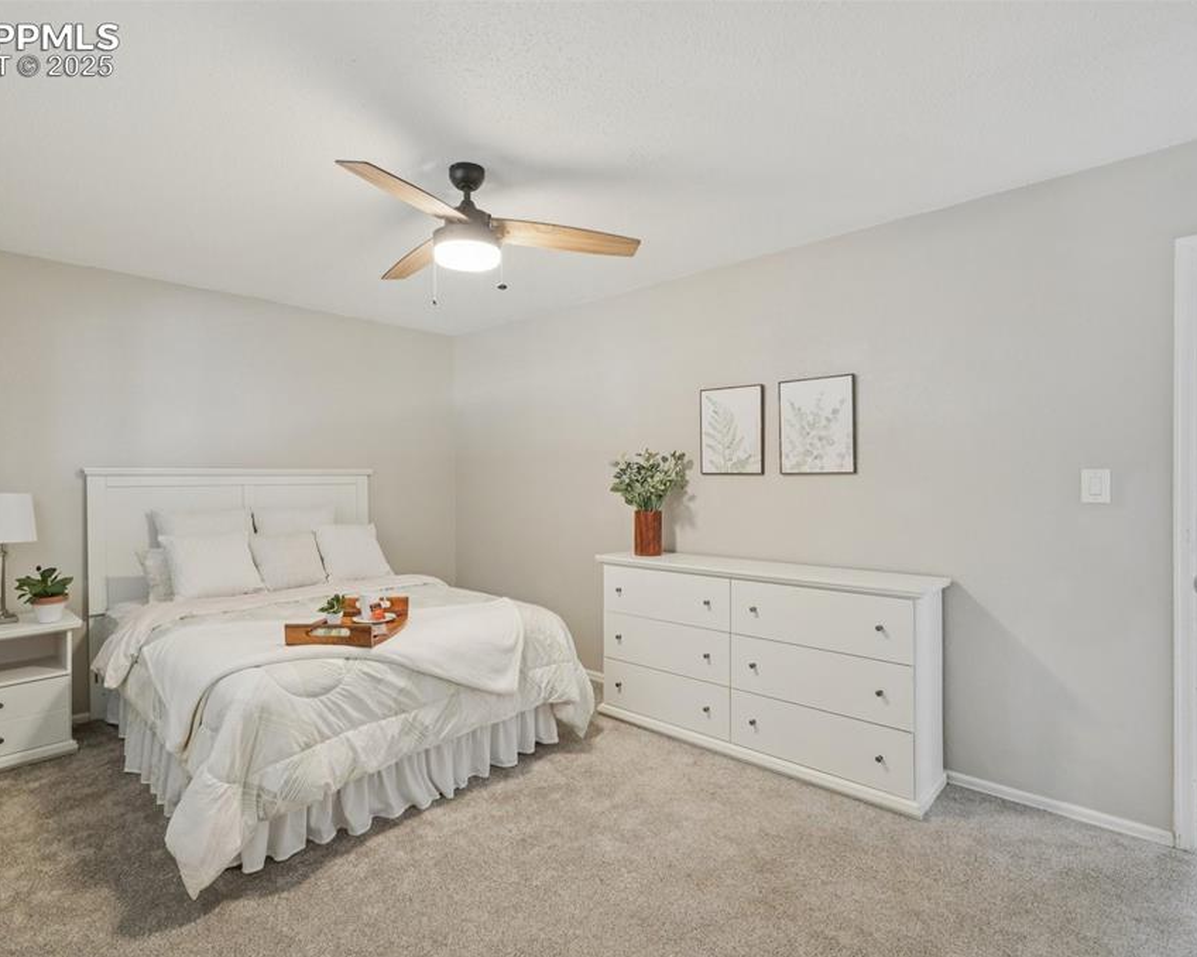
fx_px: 602
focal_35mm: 17
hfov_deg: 89.5
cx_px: 559
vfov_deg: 77.0
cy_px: 480
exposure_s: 1/2
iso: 400
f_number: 8
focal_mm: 10
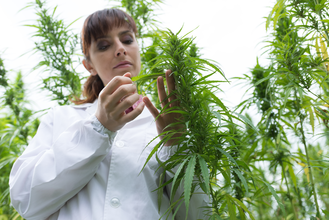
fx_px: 320
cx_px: 164
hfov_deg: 54.4
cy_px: 110
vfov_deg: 37.9
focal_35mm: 35
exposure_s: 1/125
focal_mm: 35
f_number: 4.5
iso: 100
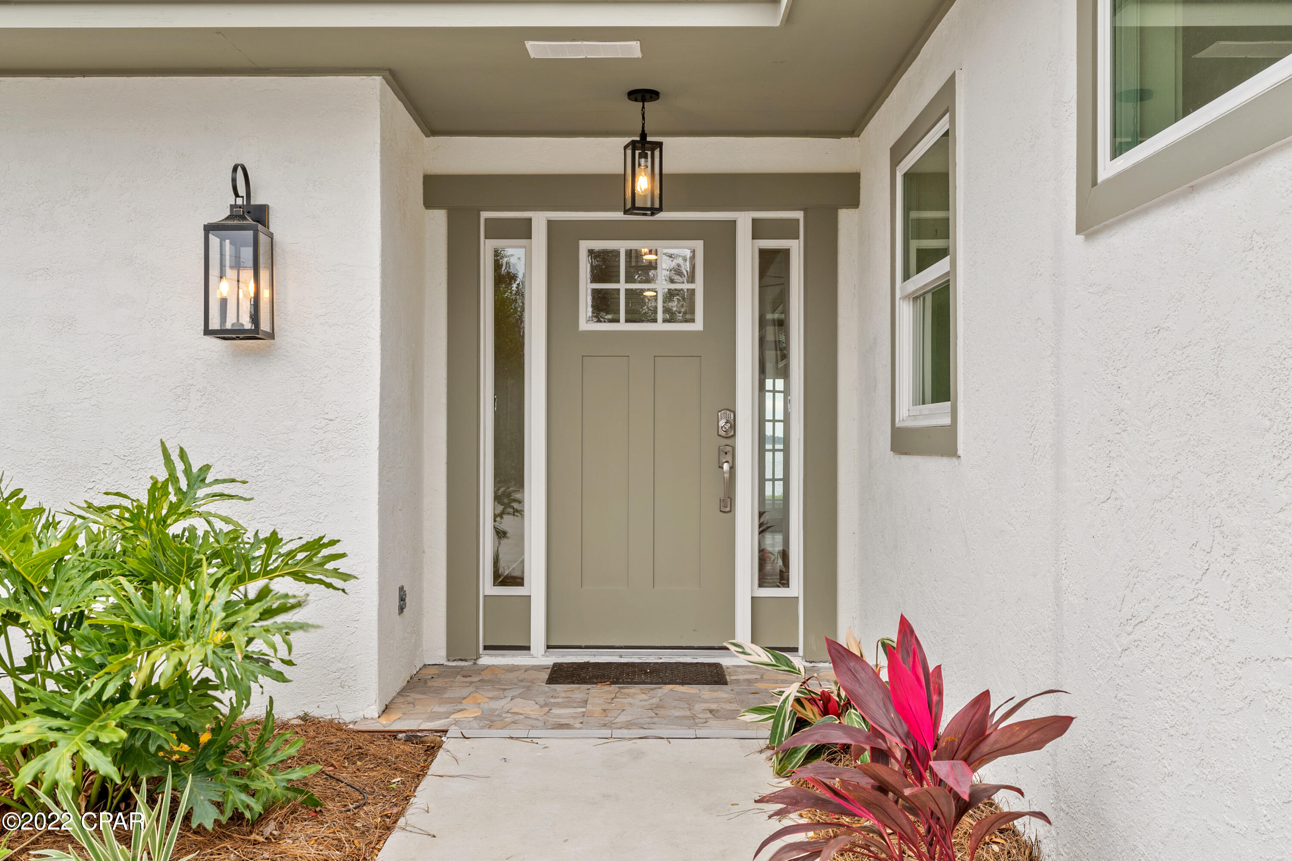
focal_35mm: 36
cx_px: 646
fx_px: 1292
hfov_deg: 53.1
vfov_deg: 36.9
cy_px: 430
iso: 100
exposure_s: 1/15
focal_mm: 24
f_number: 10
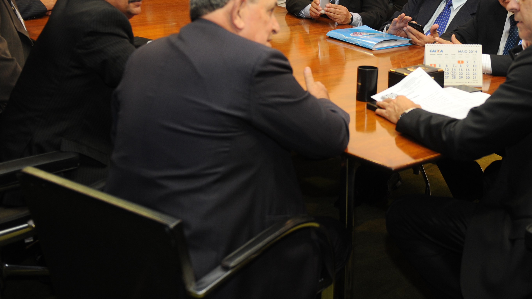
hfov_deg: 36.3
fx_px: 804
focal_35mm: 57
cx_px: 346
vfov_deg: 20.8
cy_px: 62
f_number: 2.8
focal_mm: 35
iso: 800
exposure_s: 1/60
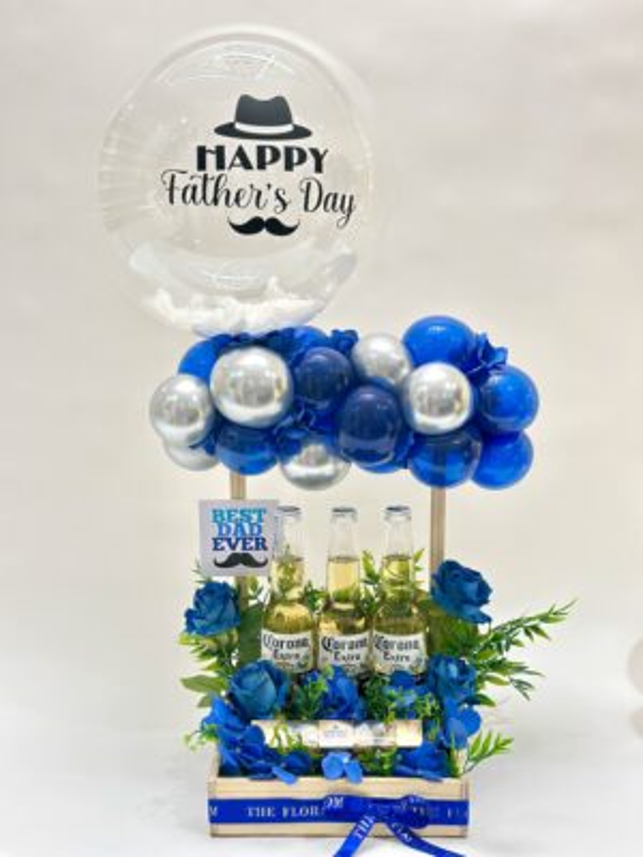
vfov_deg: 39.7
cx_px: 322
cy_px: 428
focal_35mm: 48
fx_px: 1189
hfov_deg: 30.3
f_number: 1.78
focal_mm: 6.86
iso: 125
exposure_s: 1/50
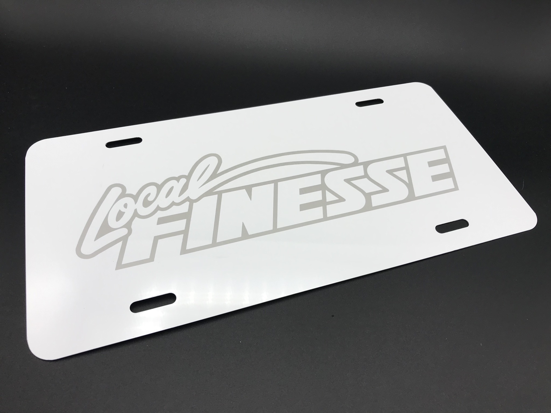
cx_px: 276
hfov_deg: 63.4
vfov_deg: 49.7
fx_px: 446
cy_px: 206
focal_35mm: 28
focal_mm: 3.99
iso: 20
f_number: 1.8
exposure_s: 1/389
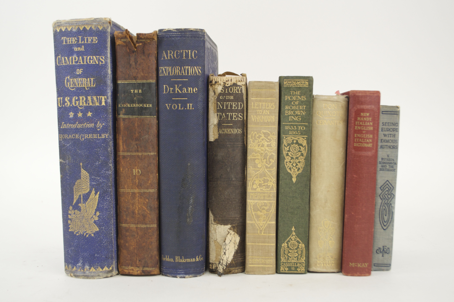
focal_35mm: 45
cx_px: 227
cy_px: 151
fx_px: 567
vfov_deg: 29.8
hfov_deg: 43.6
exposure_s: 1/60
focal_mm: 30
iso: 400
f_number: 4.5
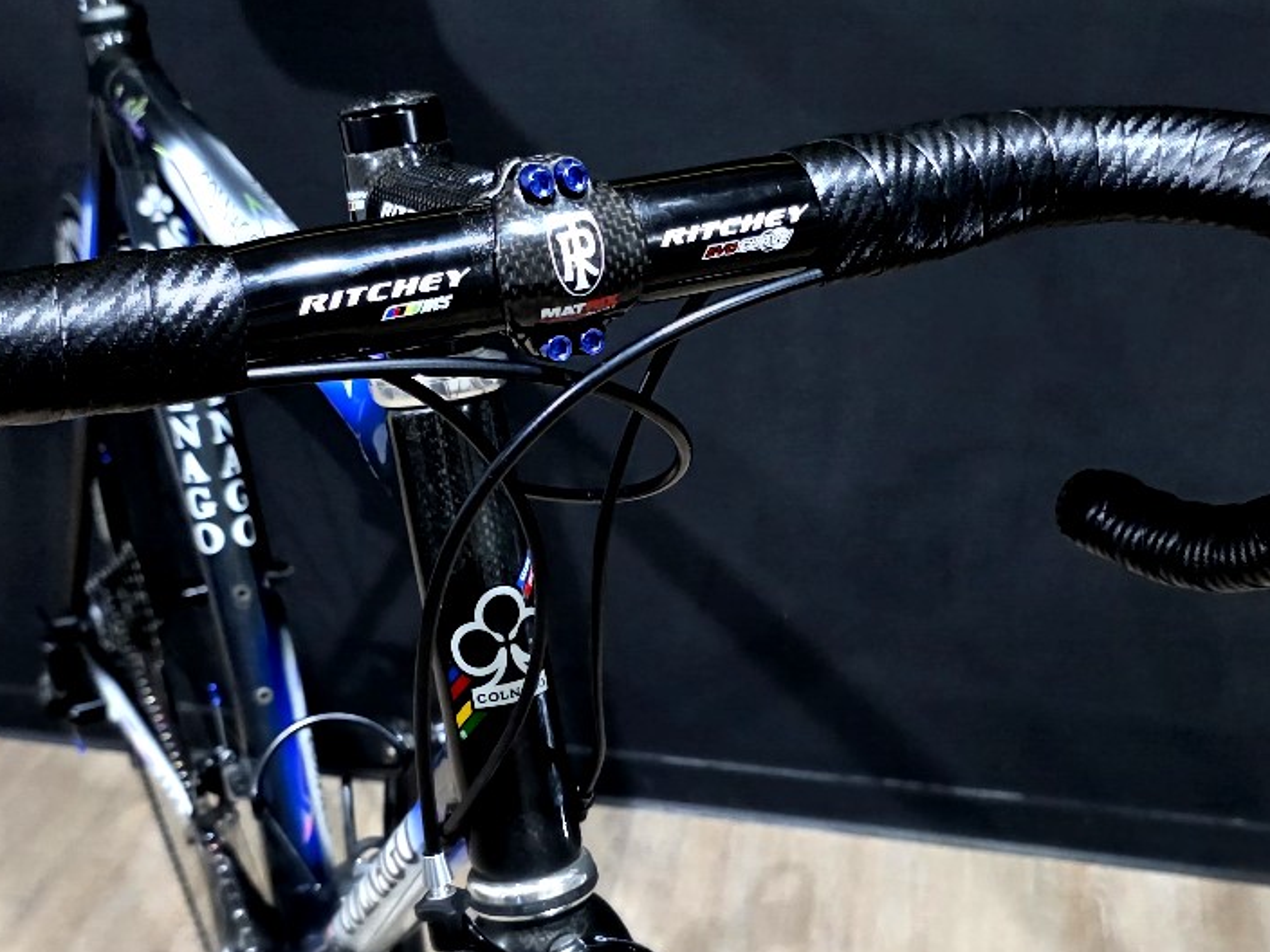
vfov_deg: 29.4
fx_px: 1798
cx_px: 637
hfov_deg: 38.9
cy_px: 657
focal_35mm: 49
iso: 400
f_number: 1.7
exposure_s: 1/100
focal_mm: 6.3
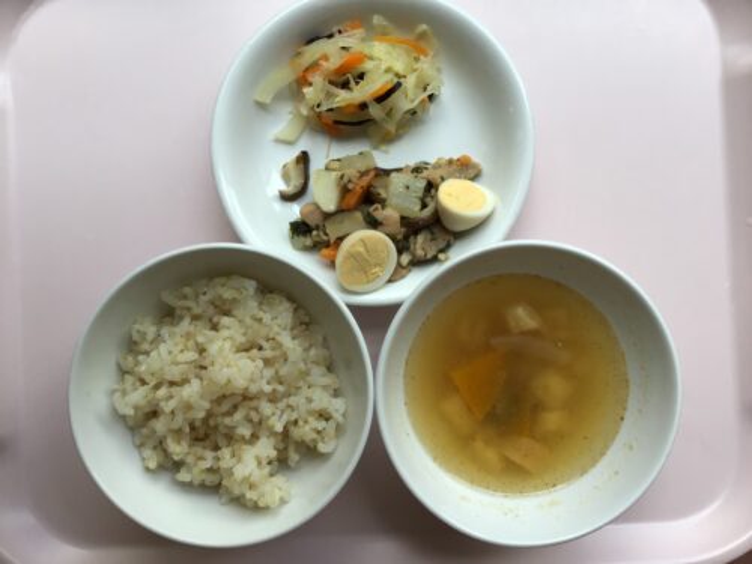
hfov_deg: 58.4
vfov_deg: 45.4
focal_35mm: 31
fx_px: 673
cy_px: 282
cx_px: 376
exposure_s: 1/120
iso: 40
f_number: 2.4
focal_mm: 3.3
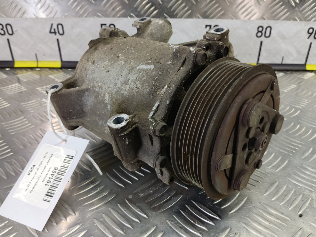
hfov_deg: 63.4
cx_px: 163
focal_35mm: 28
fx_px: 256
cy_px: 122
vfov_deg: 49.8
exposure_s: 1/50
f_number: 1.6
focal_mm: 4.11
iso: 192
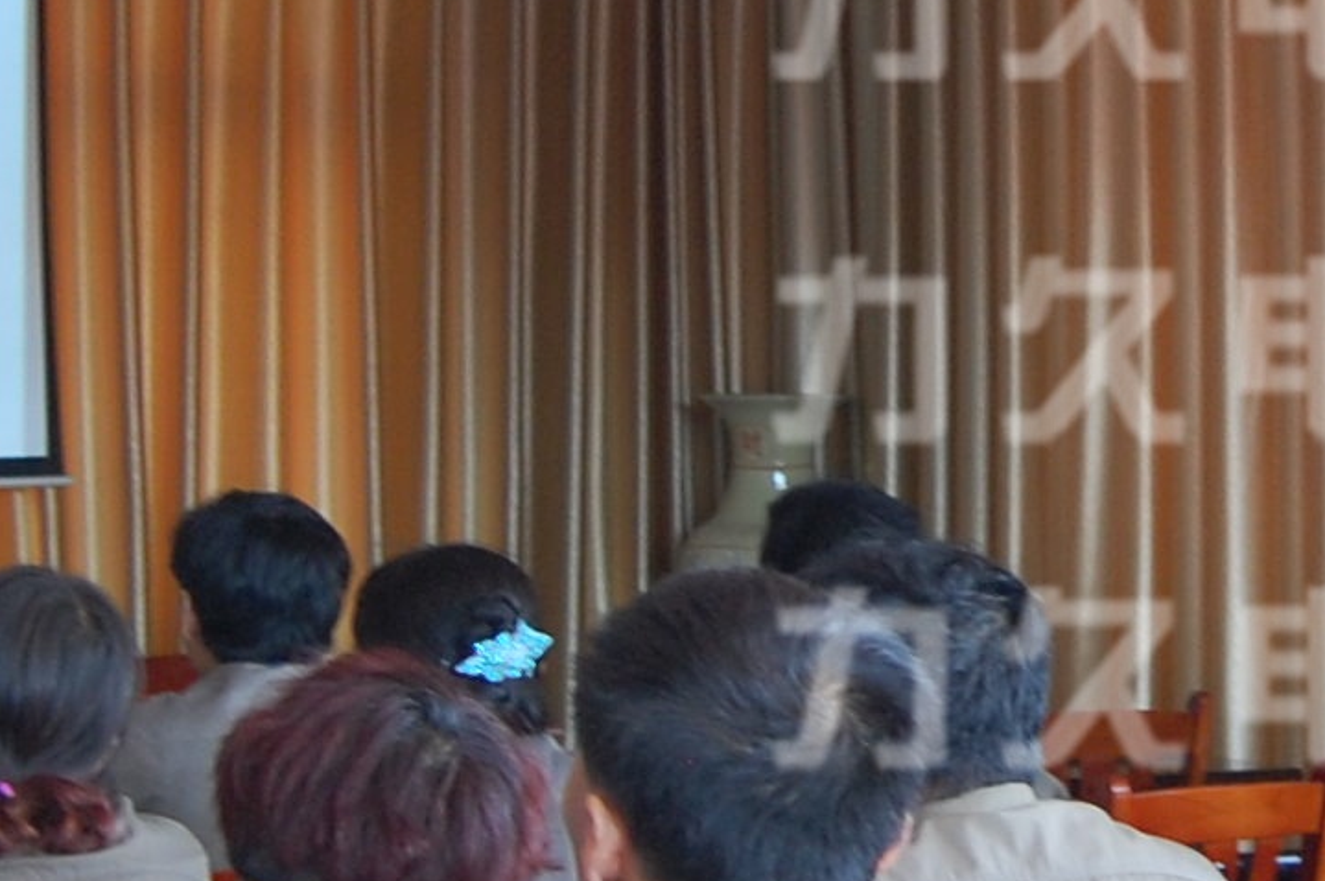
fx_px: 5074
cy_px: 330
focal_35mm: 138
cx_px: 1207
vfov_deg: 9.9
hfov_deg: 14.7
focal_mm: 22
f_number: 3.8
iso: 400
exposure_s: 1/30
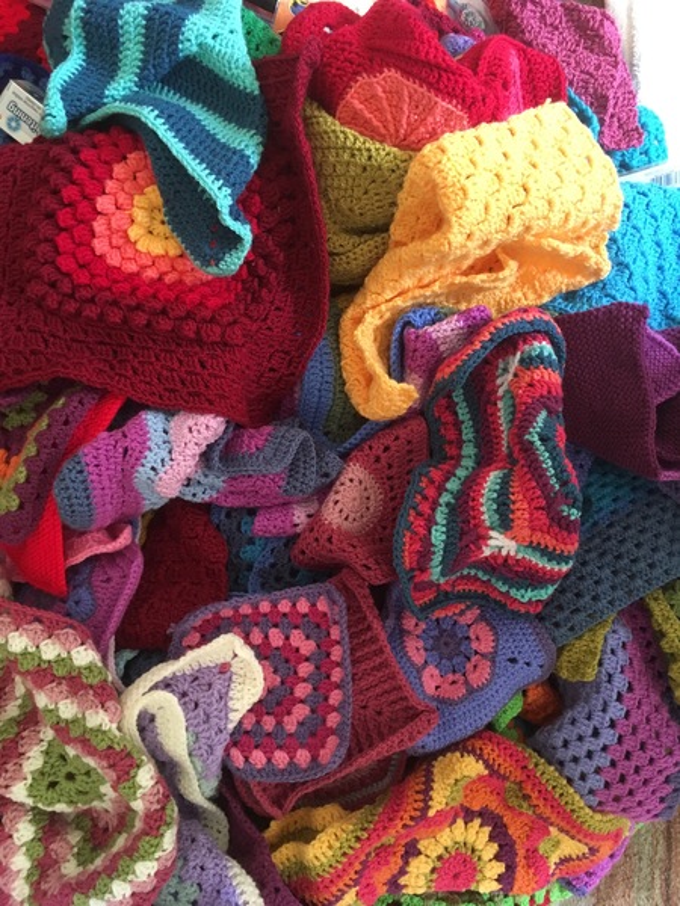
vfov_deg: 61.7
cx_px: 340
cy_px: 453
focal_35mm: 29
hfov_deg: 48.2
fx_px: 760
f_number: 2.2
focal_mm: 4.15
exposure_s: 1/17
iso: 200
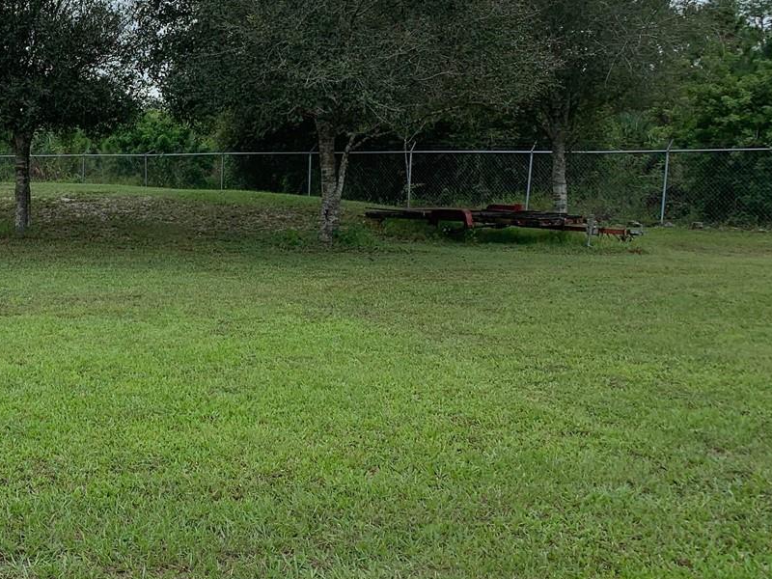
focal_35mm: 52
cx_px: 9
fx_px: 1160
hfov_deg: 33.8
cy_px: 99
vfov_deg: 27.4
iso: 25
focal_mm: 4.25
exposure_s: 1/849
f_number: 1.8
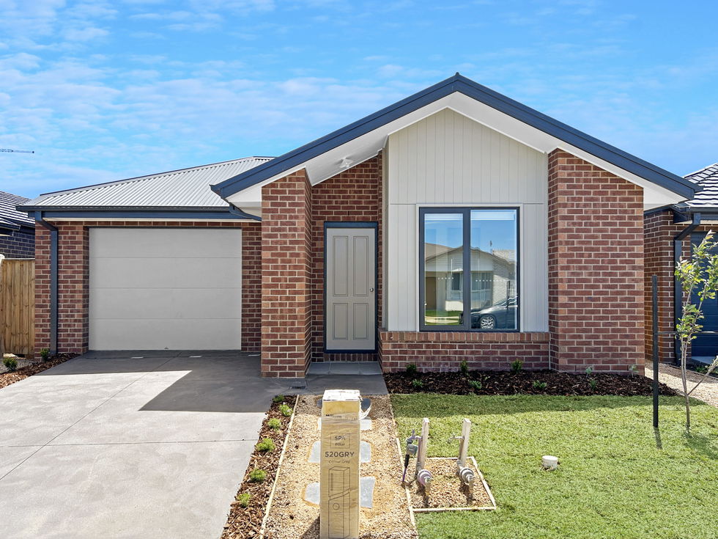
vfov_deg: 53.1
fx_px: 539
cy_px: 270
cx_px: 359
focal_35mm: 26
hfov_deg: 67.3
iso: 50
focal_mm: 5.7
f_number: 1.5
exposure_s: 1/3077
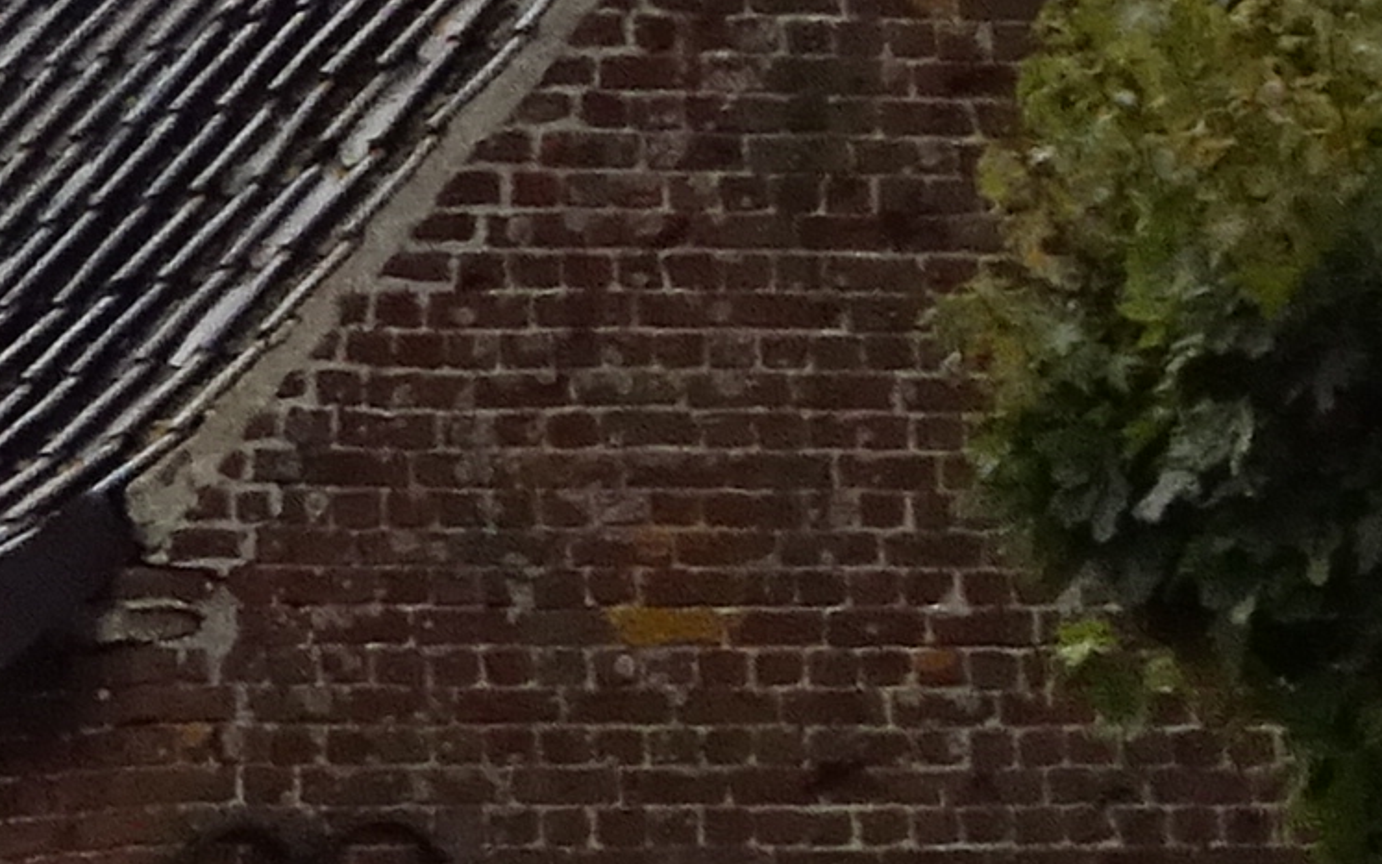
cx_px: -2187
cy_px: 477
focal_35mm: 285
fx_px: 10735
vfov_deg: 4.6
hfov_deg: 6.9
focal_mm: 7.05
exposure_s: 1/125
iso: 80
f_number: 4
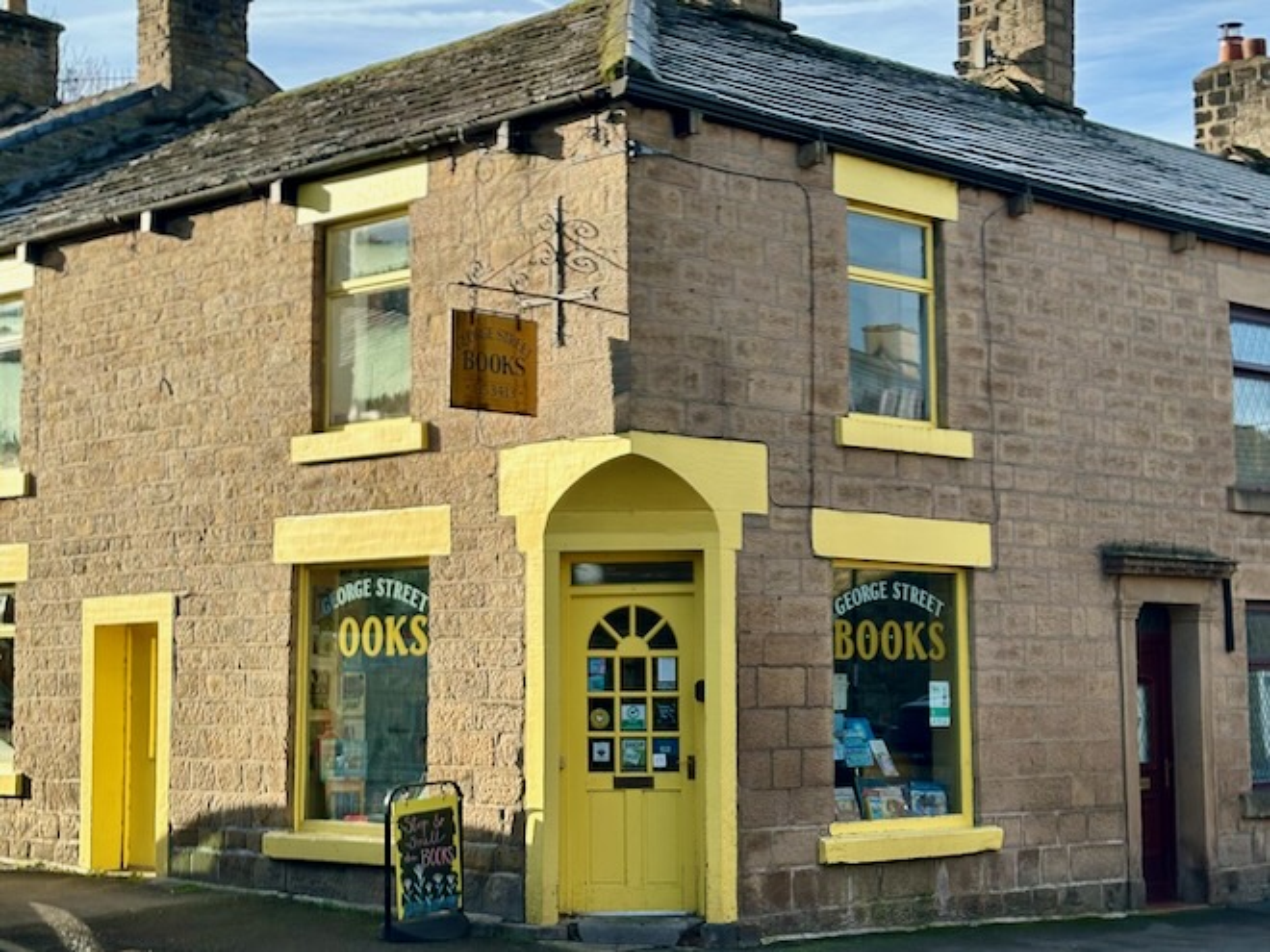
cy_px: 476
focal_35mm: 48
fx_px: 1761
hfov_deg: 39.7
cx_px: 635
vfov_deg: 30.3
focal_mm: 6.86
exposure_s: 1/2410
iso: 64
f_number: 1.78
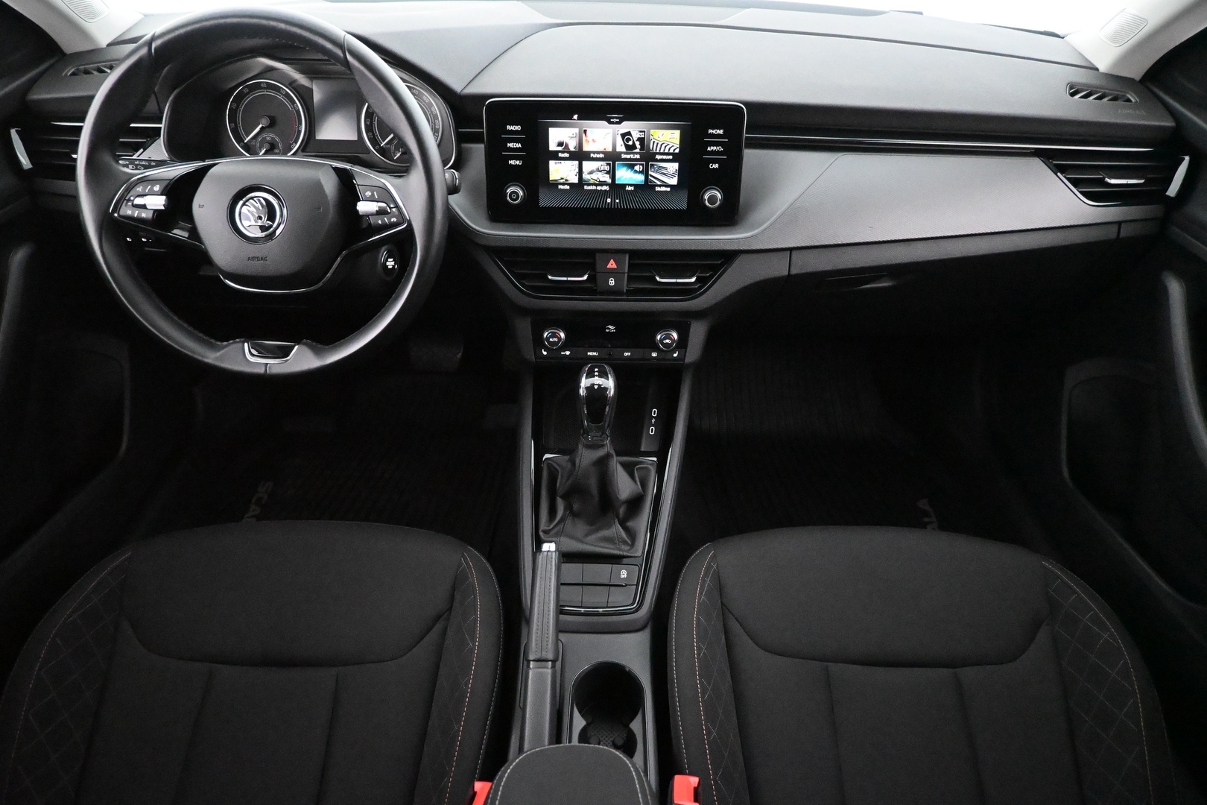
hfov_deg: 73.7
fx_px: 805
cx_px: 604
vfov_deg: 53.1
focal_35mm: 24
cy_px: 402
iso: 12800
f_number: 3.5
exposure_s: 1/60
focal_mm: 16
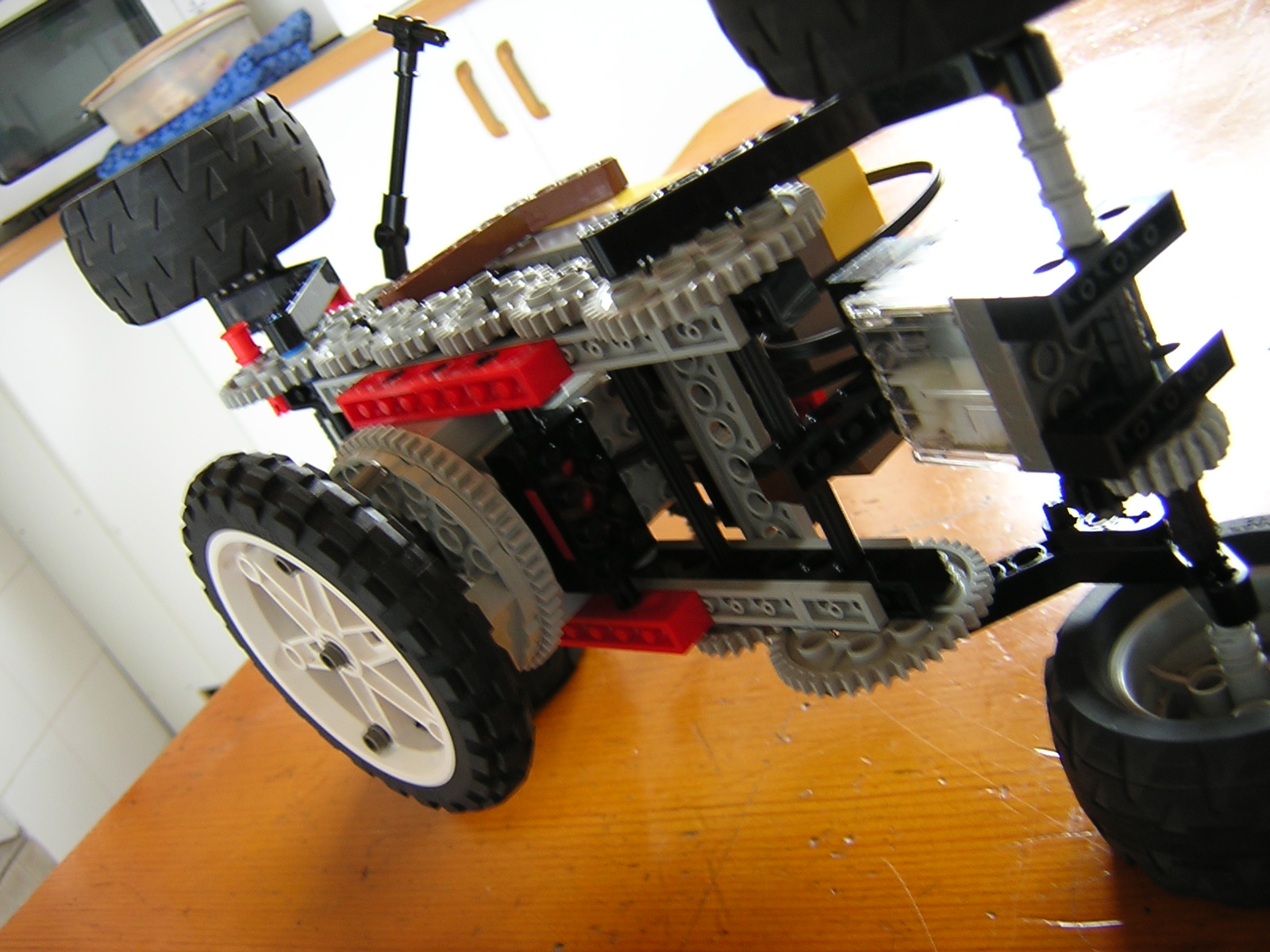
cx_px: 635
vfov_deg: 39.7
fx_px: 1321
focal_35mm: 36
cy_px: 476
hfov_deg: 51.4
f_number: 2.6
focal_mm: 4.7
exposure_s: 1/6.3
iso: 100
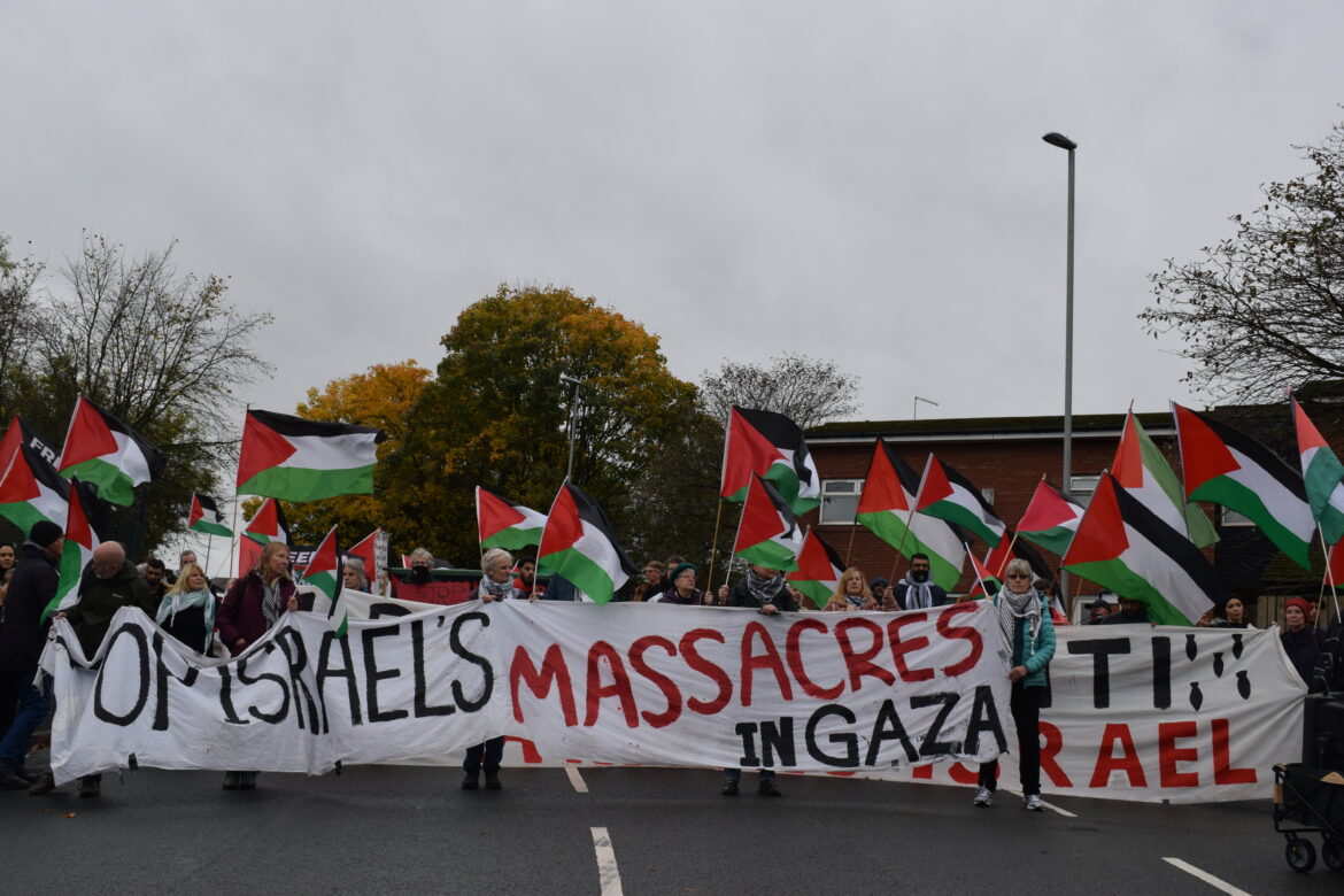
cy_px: 448
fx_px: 1568
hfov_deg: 46.4
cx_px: 672
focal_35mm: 42
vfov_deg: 31.9
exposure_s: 1/320
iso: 400
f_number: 8
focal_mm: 28
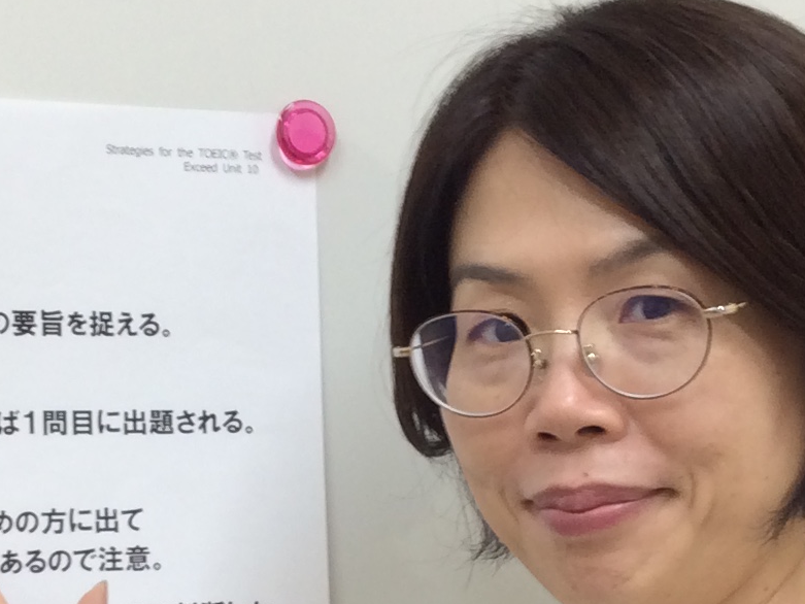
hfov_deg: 18.5
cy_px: 665
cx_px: 325
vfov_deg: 13.7
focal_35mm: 106
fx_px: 2465
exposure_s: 1/24
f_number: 2.4
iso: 32
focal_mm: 3.3
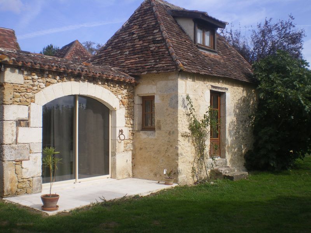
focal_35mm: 38
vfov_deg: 37.7
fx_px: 341
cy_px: 116
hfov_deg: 49.0
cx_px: 156
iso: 64
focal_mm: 6.3
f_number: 4.6
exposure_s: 1/320
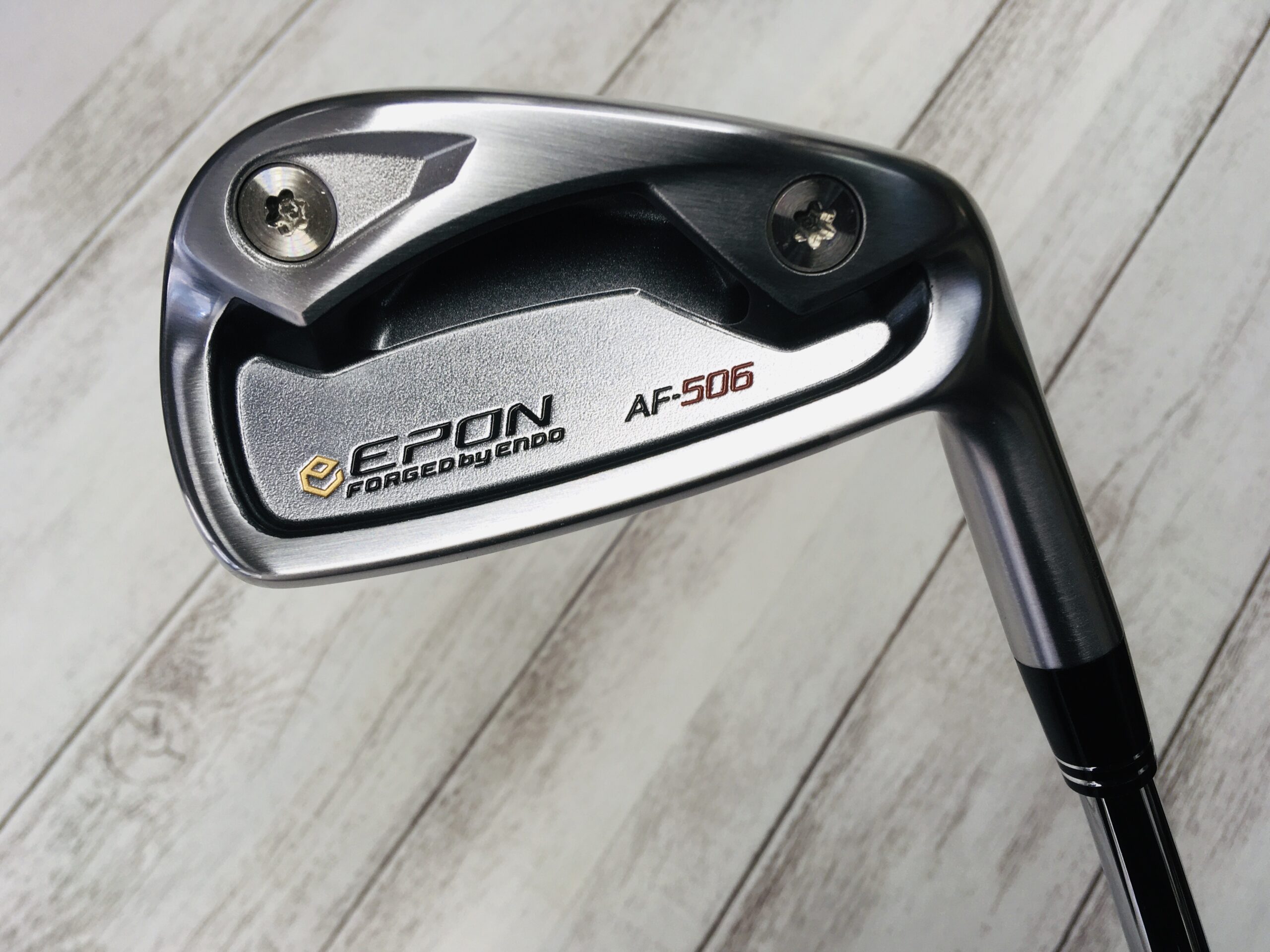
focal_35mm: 29
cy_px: 476
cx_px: 635
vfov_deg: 48.2
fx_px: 1064
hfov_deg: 61.7
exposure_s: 1/60
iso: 25
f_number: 2.2
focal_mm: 4.15
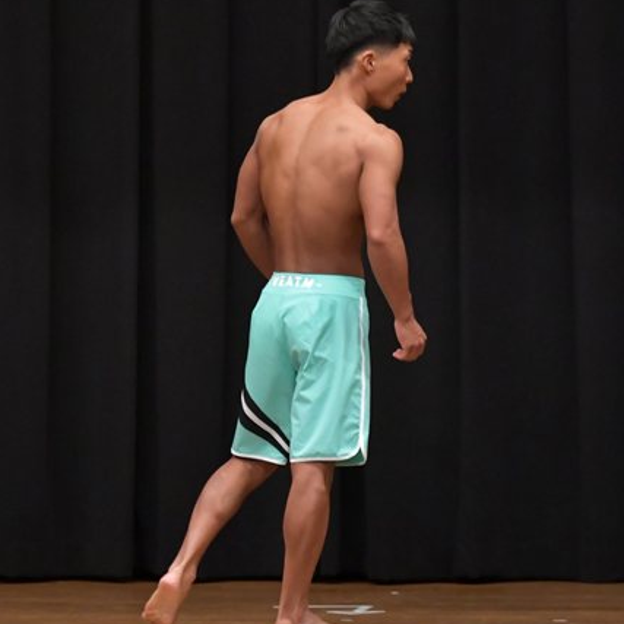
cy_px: 297
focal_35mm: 393
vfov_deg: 4.5
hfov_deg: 4.5
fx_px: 8015
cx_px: 236
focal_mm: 170
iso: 6400
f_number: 5.6
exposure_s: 1/400
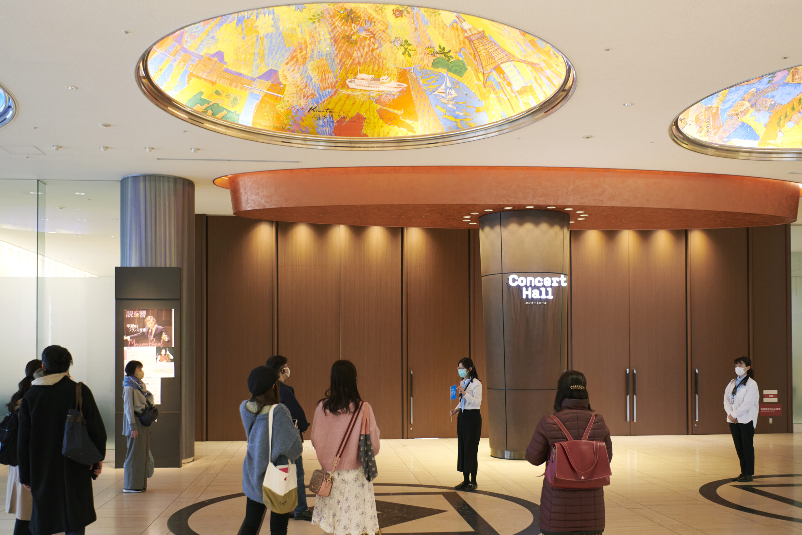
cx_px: 401
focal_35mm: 34
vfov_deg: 38.9
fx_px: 757
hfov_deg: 55.8
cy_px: 268
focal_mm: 34
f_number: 2.8
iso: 800
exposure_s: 1/160
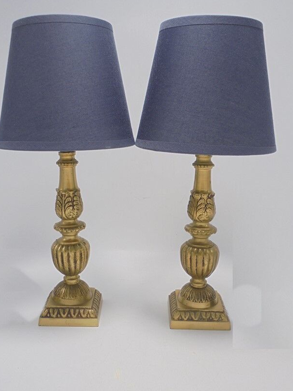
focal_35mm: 38
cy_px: 182
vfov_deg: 48.9
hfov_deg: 37.7
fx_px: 429
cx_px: 136
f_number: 4
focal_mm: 6.1
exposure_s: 1/50
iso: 100
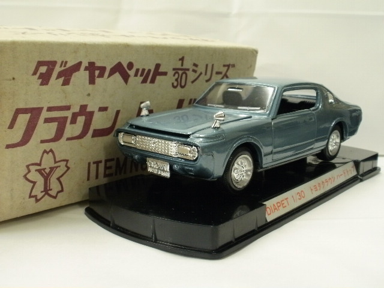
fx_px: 488
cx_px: 192
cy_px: 144
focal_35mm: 44
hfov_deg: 42.9
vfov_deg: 32.9
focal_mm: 7.7
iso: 125
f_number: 4
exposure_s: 1/10
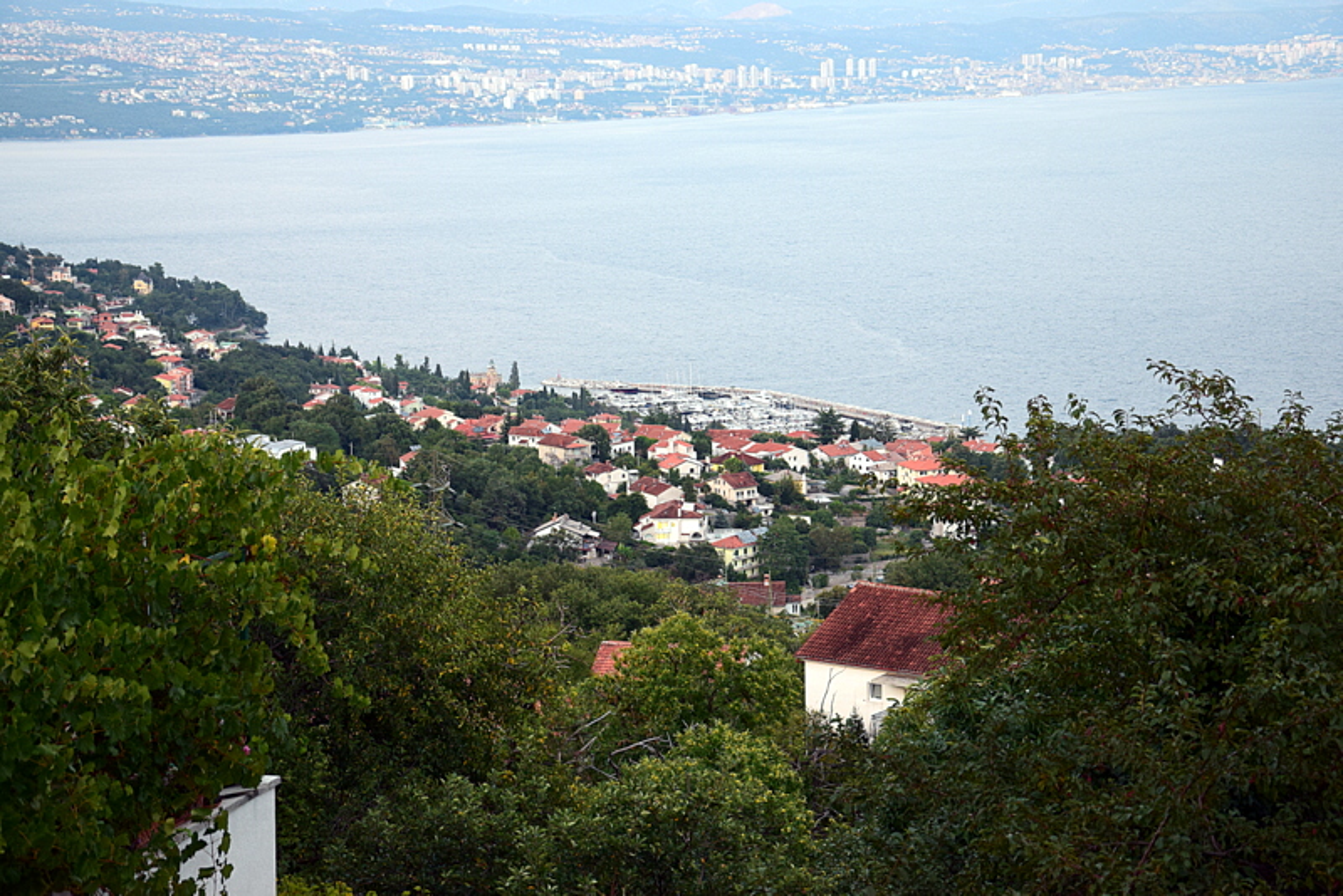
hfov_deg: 27.0
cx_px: 672
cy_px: 448
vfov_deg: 18.2
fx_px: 2799
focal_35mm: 75
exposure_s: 1/15
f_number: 6.3
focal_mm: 50
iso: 800
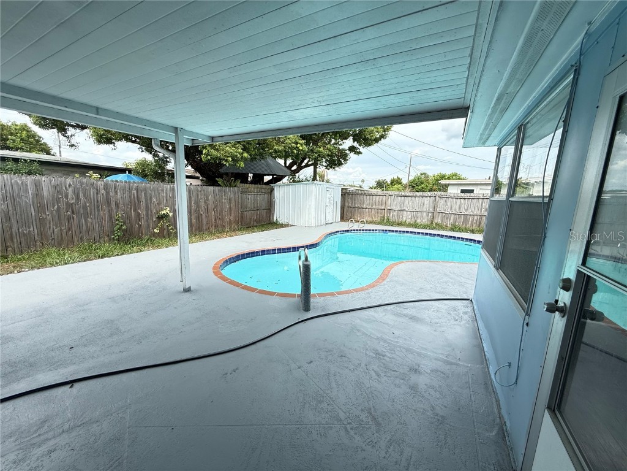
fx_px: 254
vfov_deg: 85.7
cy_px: 236
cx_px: 314
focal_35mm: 14
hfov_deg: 102.1
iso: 64
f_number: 2.2
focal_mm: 2.22
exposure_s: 1/734
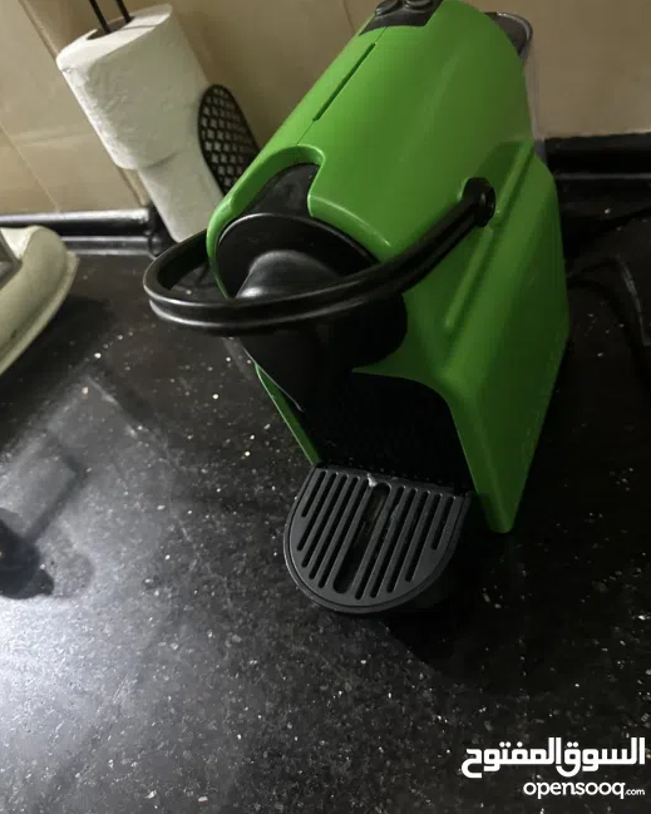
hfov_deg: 54.9
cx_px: 336
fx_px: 626
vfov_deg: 66.0
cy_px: 378
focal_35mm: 26
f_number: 1.78
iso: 1250
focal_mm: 6.86
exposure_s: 1/25
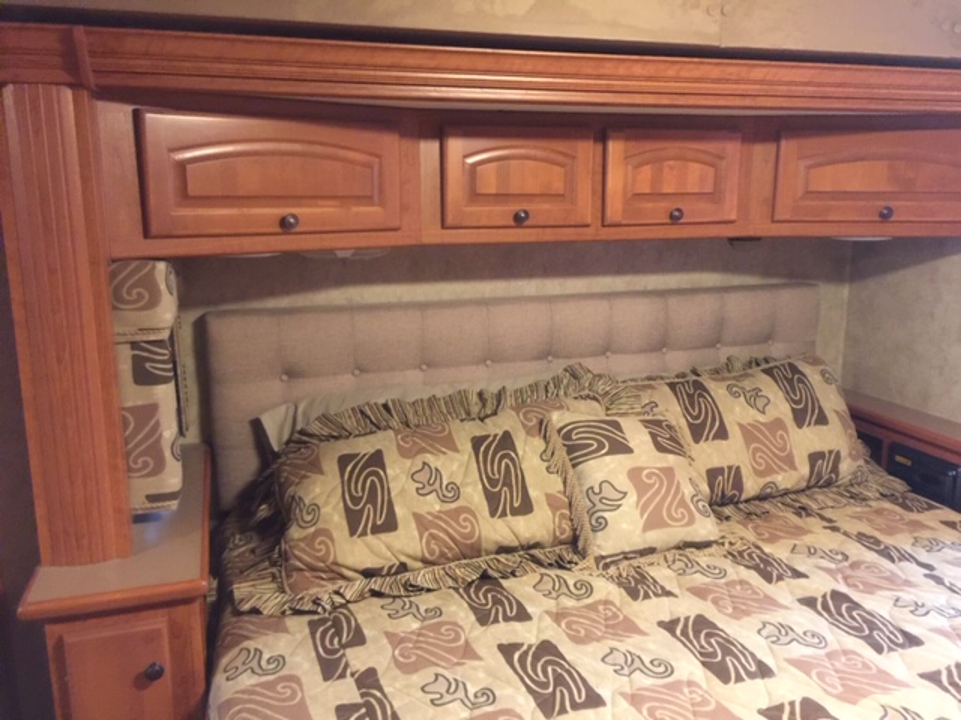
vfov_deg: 48.2
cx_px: 480
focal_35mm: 29
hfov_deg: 61.7
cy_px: 360
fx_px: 805
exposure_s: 1/4
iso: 100
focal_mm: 4.15
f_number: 2.2
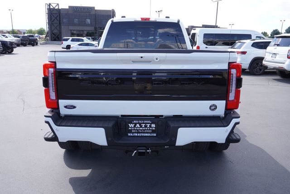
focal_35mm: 30
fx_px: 242
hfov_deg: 61.9
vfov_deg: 43.7
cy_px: 97
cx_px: 145
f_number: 6.3
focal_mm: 20
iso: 100
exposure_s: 1/100
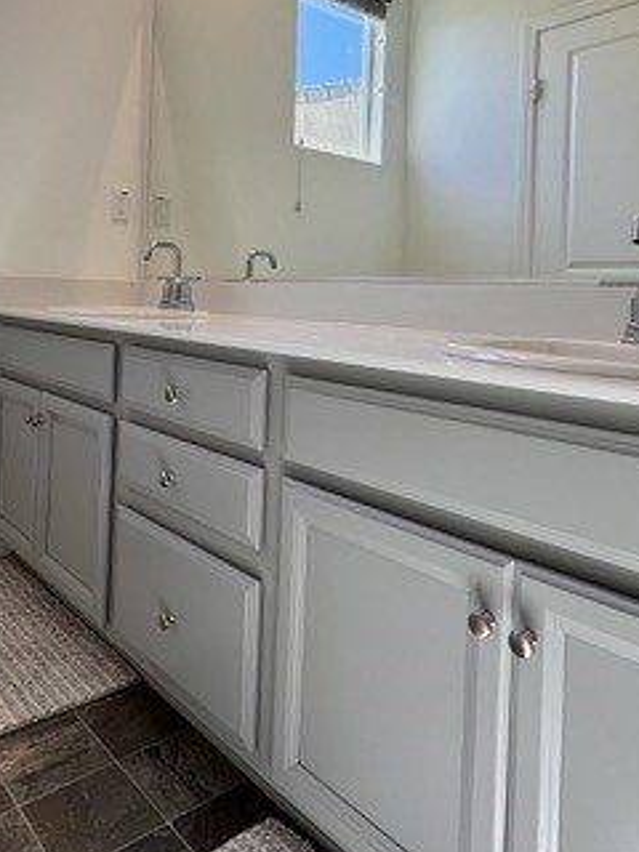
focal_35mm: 28
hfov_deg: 49.6
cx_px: 274
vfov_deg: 62.0
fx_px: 689
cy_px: 288
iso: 40
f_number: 2.2
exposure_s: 1/131
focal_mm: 2.22
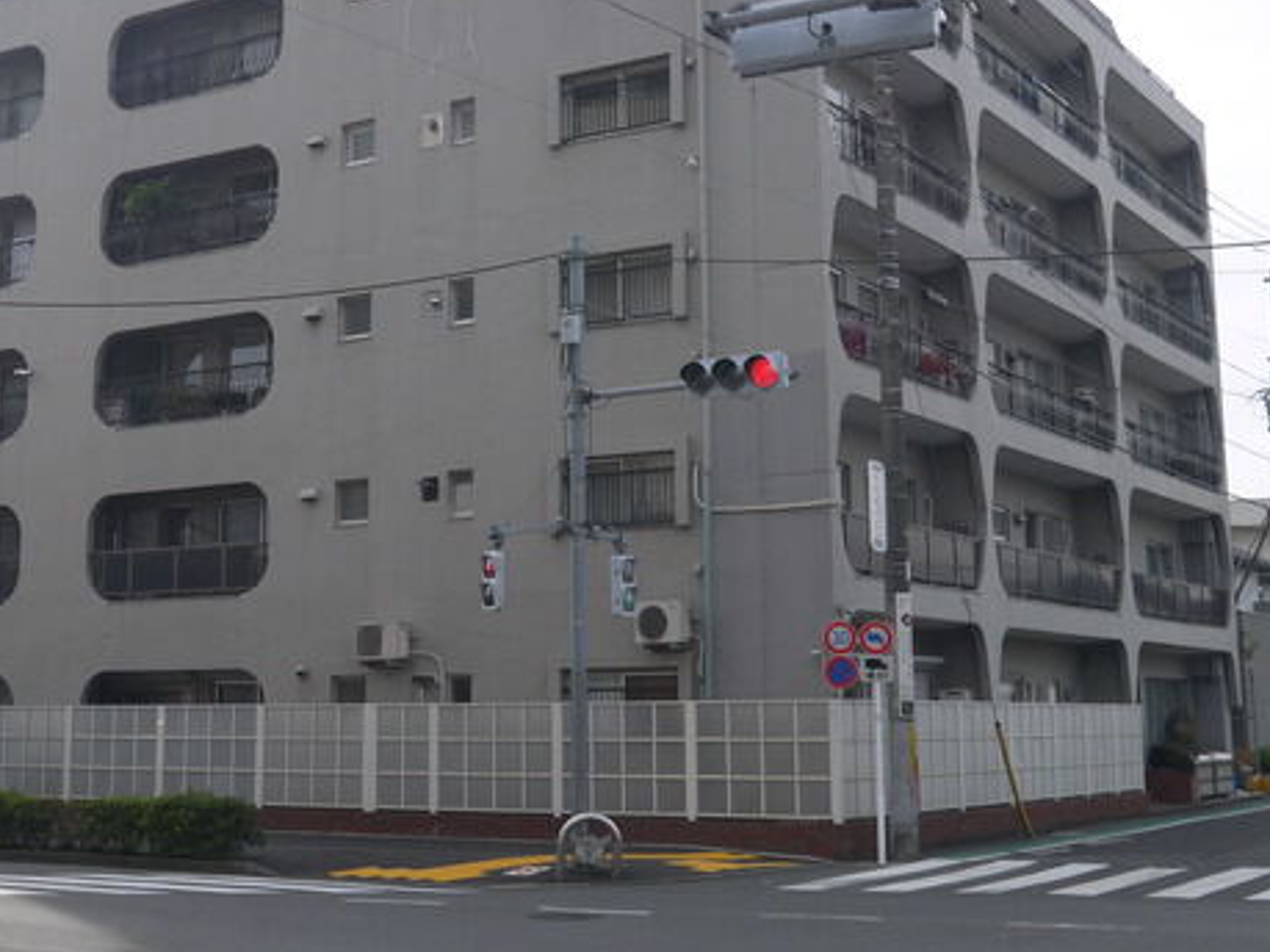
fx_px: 1871
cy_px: 346
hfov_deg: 37.4
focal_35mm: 51
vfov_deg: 28.4
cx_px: 556
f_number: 4.5
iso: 160
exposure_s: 1/1000
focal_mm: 14
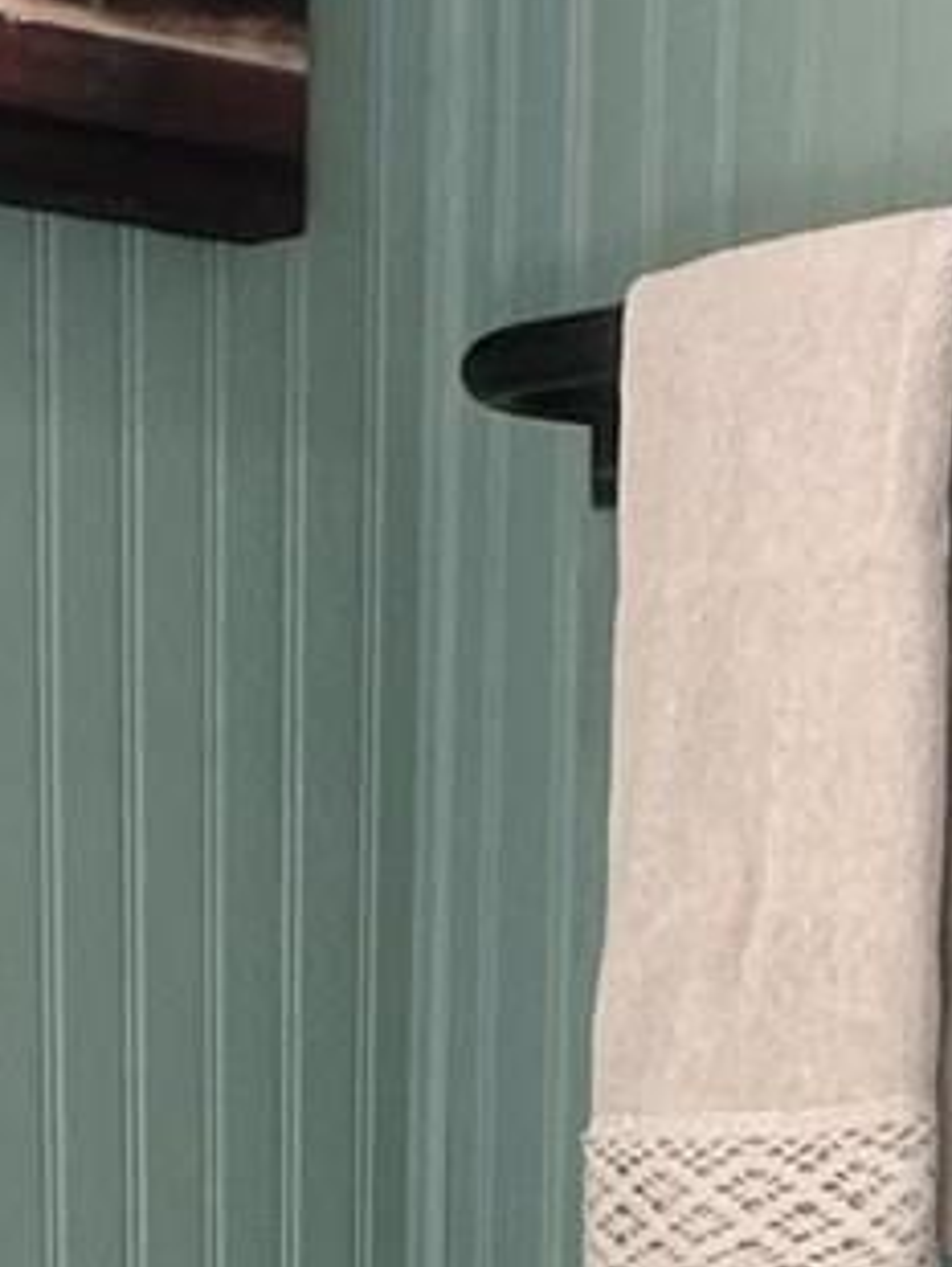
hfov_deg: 14.2
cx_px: 347
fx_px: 3808
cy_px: 1798
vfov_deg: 17.3
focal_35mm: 104
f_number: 2.2
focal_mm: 2.22
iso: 250
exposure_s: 1/99
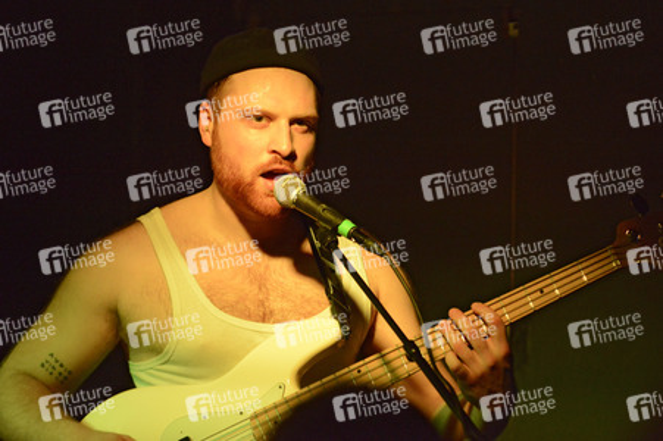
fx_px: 3681
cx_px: 332
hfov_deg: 10.3
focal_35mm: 200
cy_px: 220
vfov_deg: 6.9
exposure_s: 1/320
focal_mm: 200
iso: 6400
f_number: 3.5
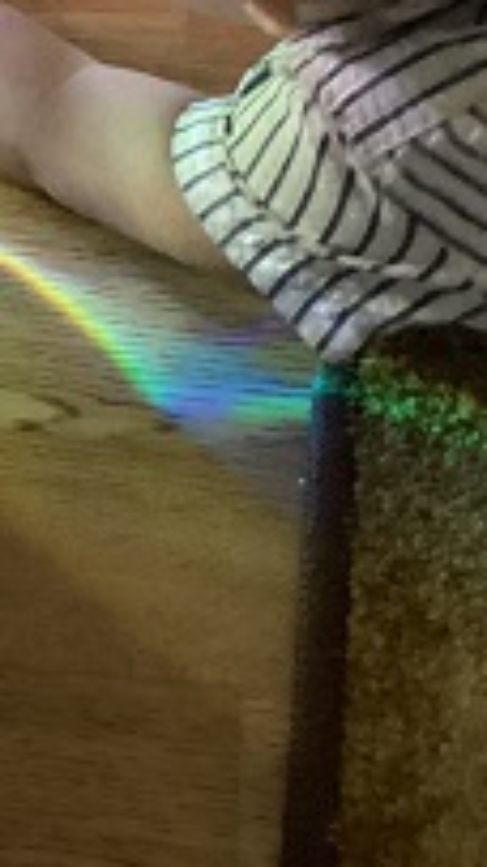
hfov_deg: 14.1
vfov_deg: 23.5
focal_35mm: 83
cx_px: -88
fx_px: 1908
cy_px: -167
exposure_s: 1/30
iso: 500
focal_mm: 3.3
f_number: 2.4
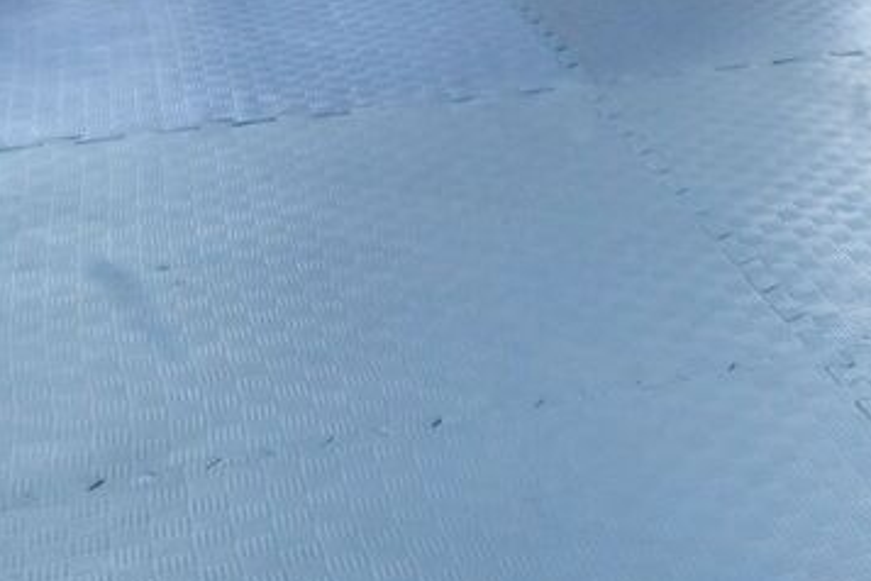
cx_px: 1320
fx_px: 2081
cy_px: -336
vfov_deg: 14.6
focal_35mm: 86
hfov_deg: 20.2
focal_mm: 24
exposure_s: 1/200
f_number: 7.1
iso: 3200
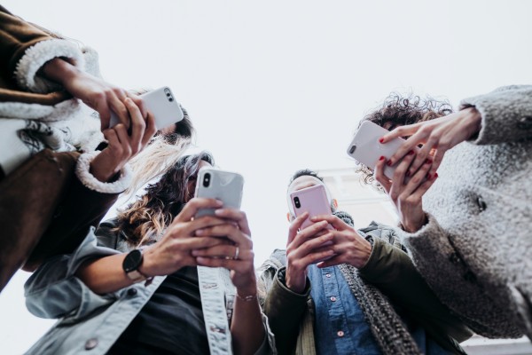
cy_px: 178
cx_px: 266
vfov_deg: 55.1
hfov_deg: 76.1
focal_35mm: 23
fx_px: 340
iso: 1000
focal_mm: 23
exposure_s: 1/200
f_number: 2.8
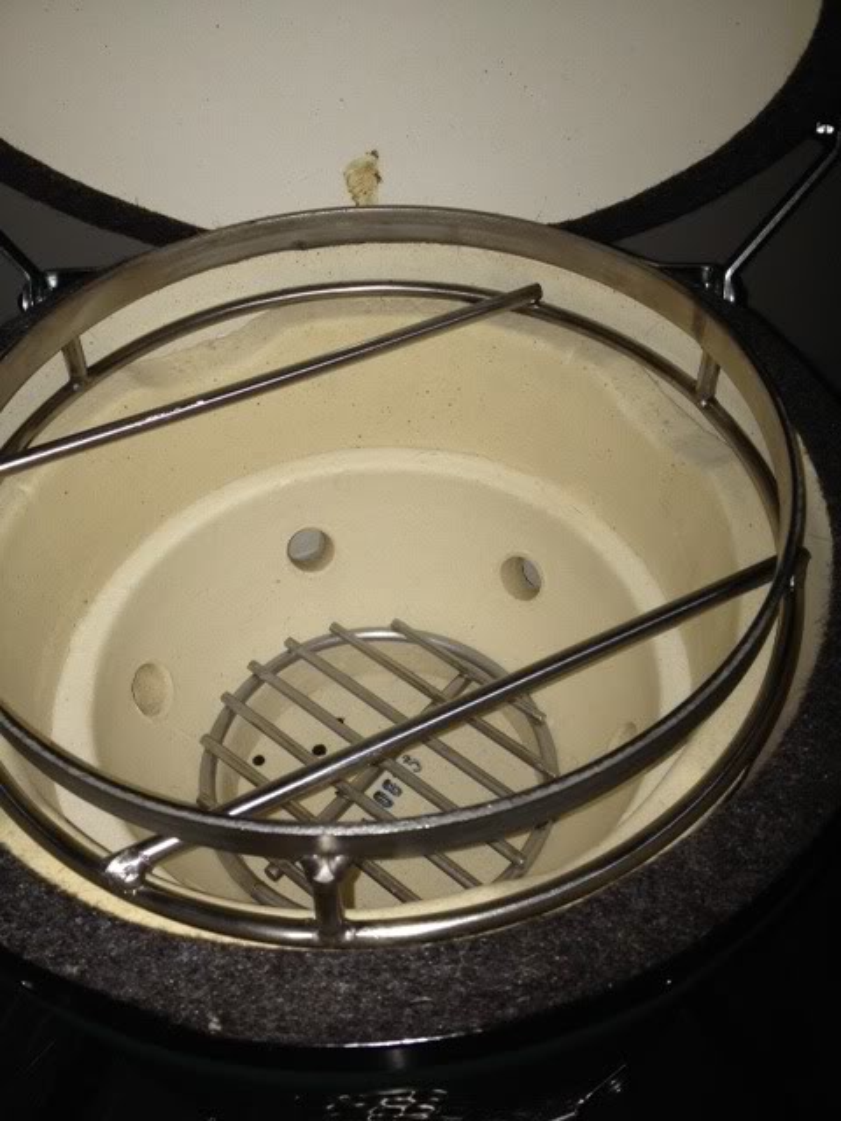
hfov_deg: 40.7
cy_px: 560
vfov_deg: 52.6
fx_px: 1134
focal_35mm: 35
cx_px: 420
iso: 64
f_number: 2.4
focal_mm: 4.3
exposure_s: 1/42
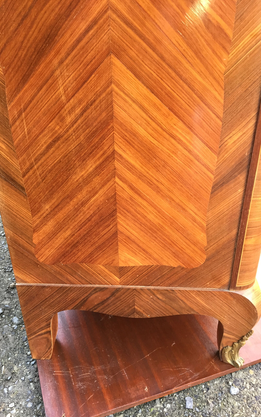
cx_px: 114
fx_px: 353
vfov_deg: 61.2
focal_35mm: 31
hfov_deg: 40.5
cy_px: 210
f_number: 2.2
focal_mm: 4.15
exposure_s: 1/33
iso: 50
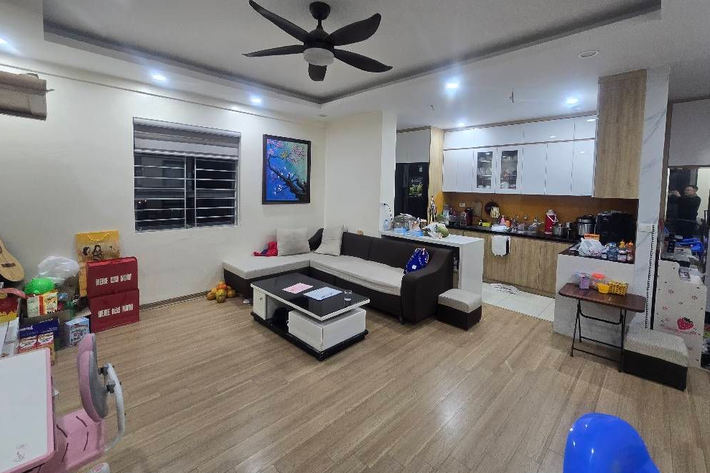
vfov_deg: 80.8
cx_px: 365
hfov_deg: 104.2
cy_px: 207
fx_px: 276
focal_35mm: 14
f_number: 2.2
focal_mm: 2.2
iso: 200
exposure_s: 1/50
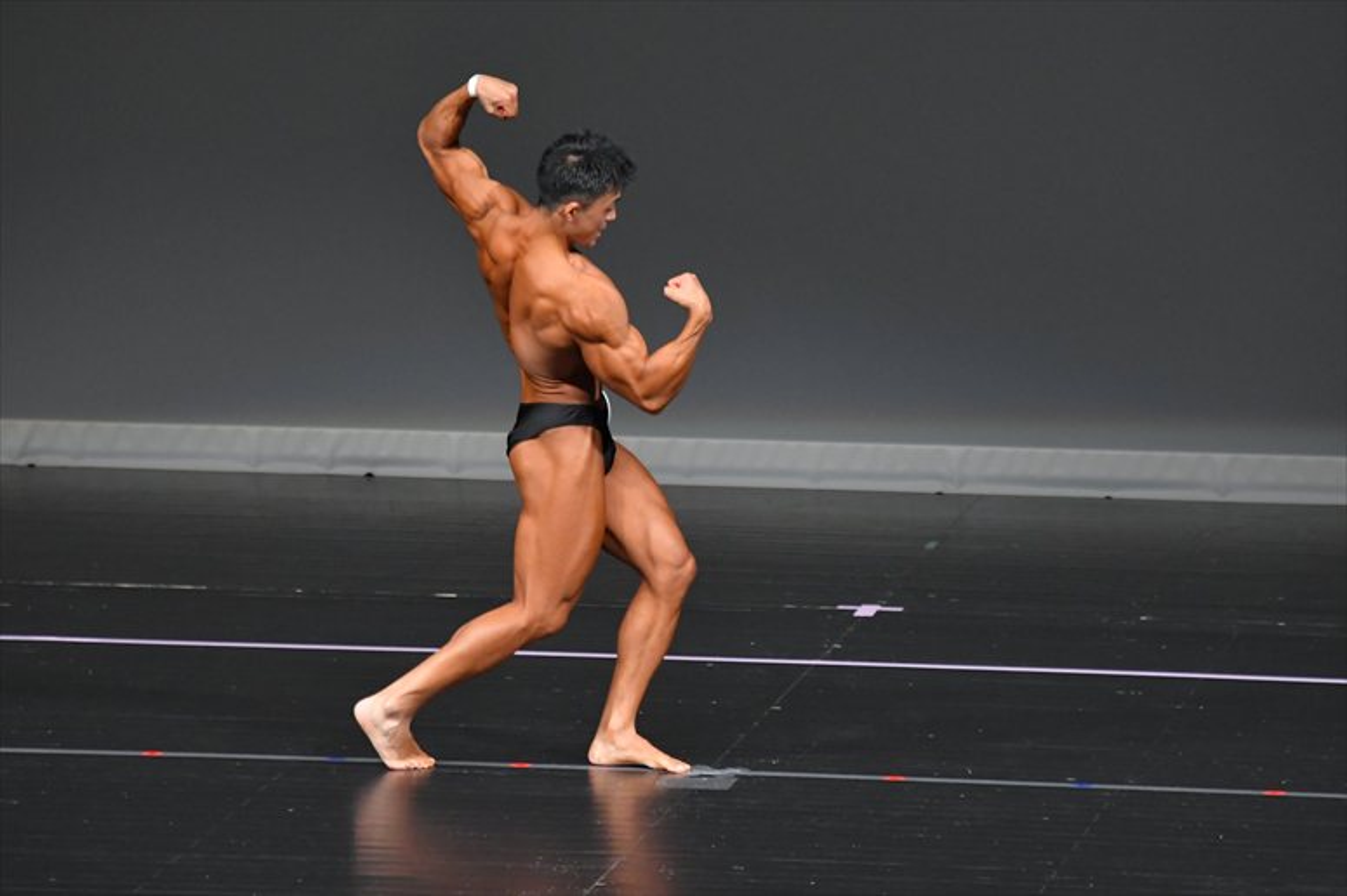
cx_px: 674
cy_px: 448
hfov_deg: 6.5
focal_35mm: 315
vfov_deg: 4.4
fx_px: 11781
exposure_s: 1/400
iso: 4000
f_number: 5.6
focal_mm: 210
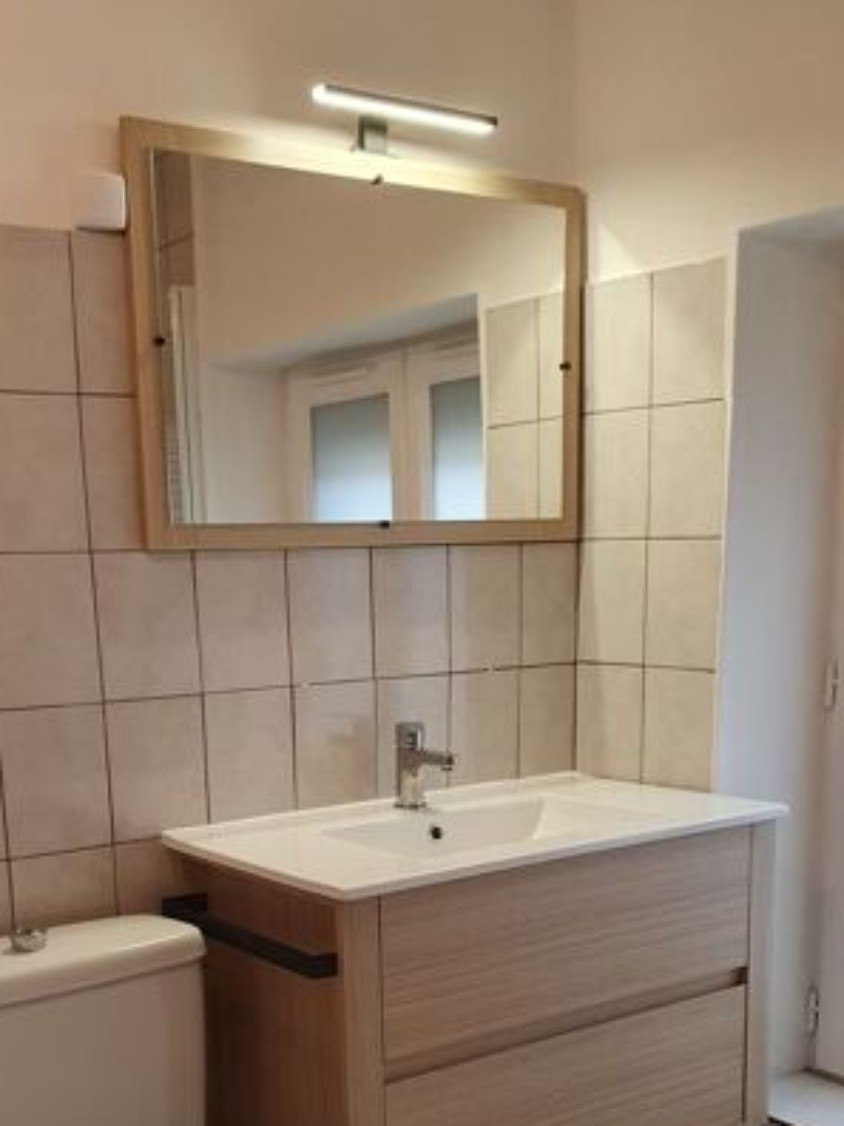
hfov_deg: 34.3
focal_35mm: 42
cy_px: 884
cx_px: 389
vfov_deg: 42.9
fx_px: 1365
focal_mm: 4.32
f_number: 2.4
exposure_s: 1/100
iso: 200
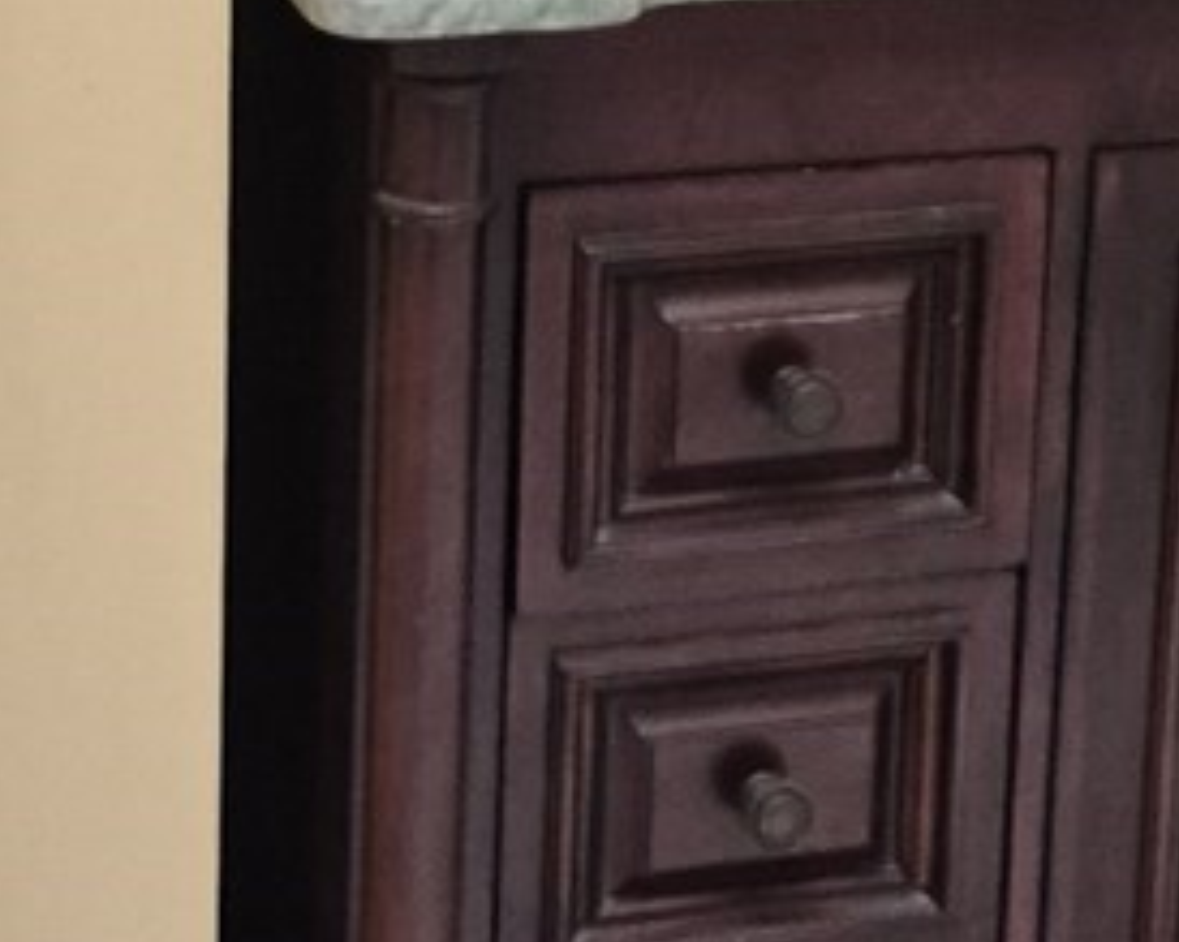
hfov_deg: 15.3
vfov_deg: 12.0
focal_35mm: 126
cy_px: -151
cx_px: 654
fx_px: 4395
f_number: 1.8
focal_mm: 5.4
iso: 1000
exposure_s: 1/60
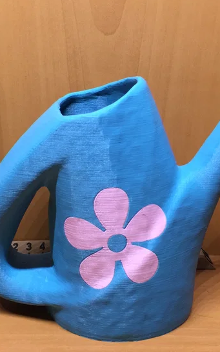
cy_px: 177
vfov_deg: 42.6
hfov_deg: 27.4
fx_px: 451
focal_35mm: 47
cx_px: 107
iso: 125
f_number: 2.2
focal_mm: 4.15
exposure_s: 1/15
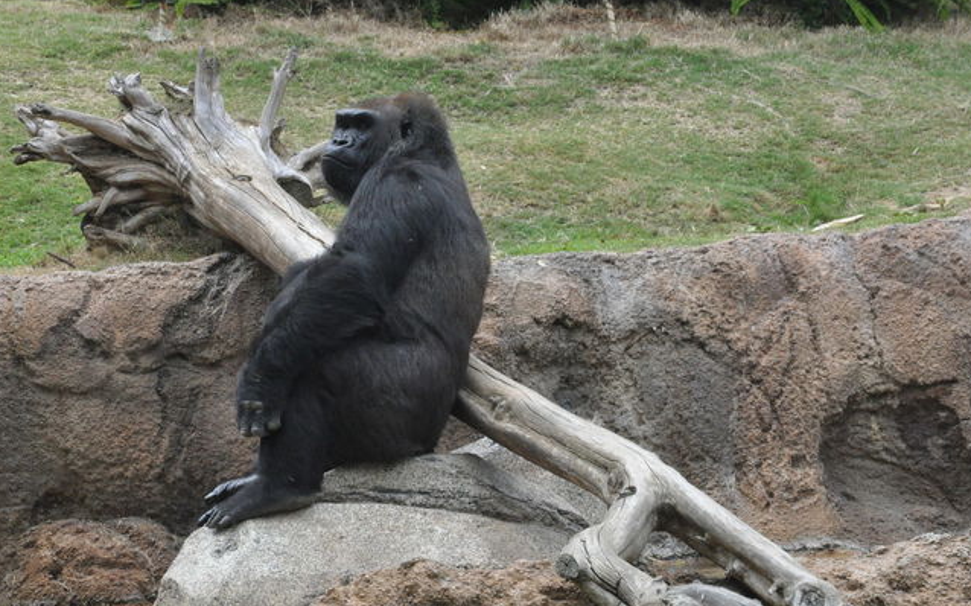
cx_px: 443
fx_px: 4988
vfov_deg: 6.9
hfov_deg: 11.1
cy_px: 279
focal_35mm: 189
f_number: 13
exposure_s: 1/640
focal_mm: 105
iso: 2000
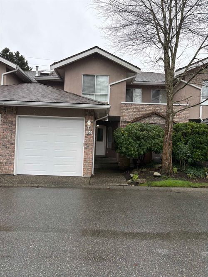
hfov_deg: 53.0
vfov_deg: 67.3
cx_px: 104
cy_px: 138
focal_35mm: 26
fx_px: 208
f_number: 1.6
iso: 64
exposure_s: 1/379
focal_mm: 5.96
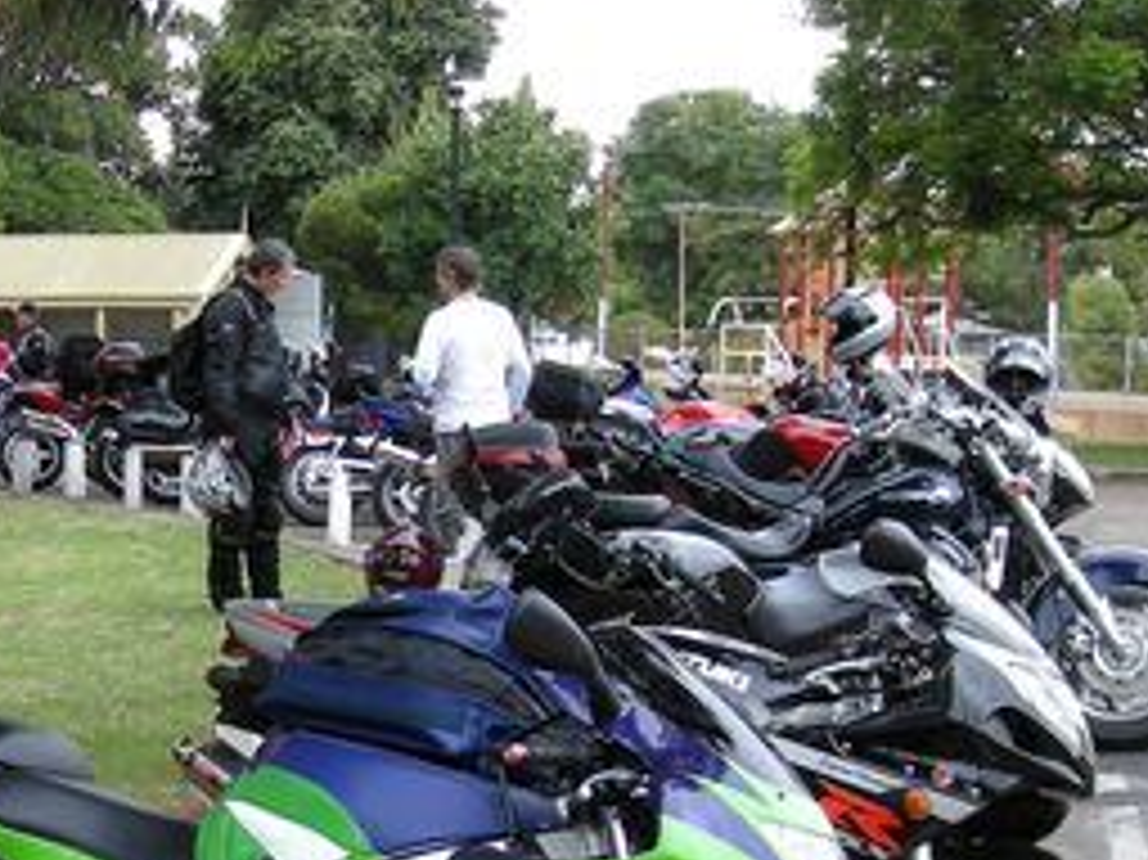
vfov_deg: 16.1
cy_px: 1040
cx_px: 95
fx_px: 2917
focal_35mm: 88
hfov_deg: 21.7
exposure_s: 1/122
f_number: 2.8
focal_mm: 5.7
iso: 50
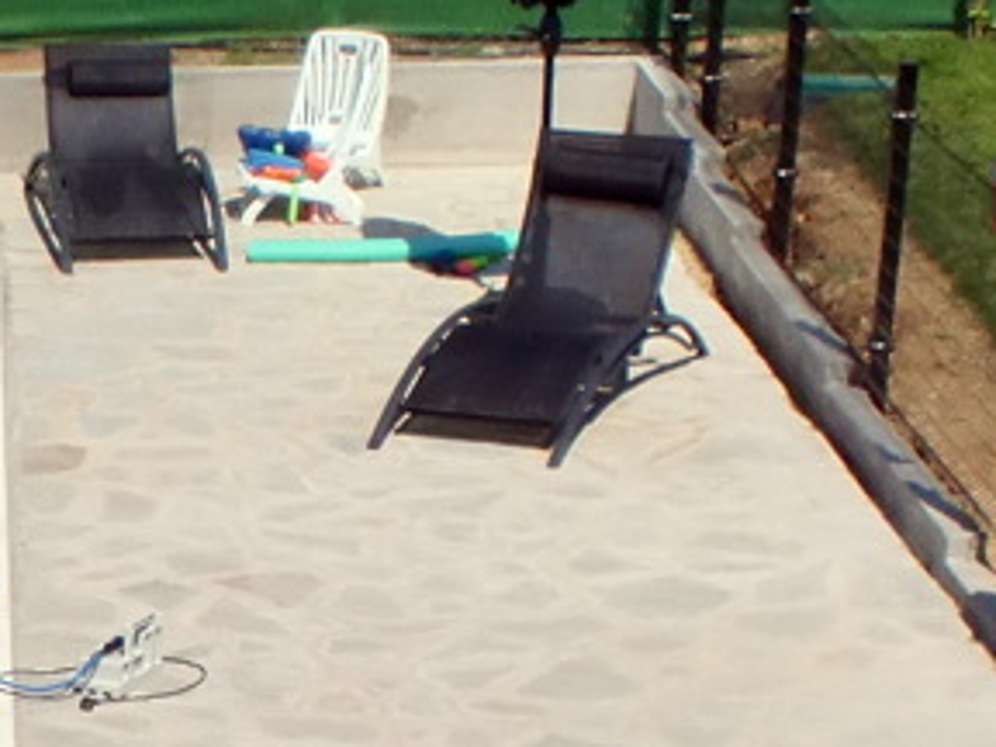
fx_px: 4201
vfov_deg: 9.7
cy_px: 1248
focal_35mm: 146
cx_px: -622
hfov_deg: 12.6
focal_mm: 6.3
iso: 64
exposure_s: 1/1250
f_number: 5.6
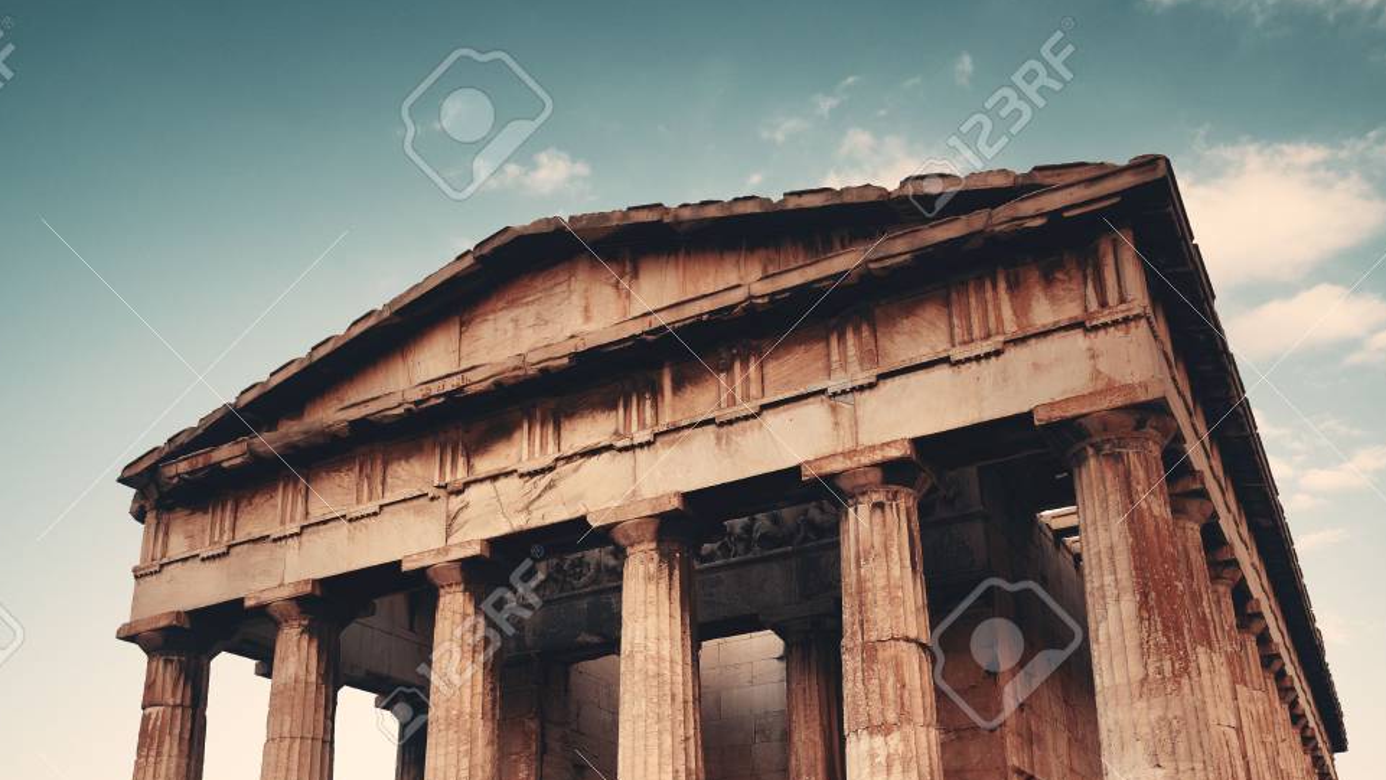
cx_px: 730
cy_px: 595
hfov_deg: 58.0
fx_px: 1250
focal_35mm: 34
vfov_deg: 33.9
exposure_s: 1/125
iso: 200
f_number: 7.1
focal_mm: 24
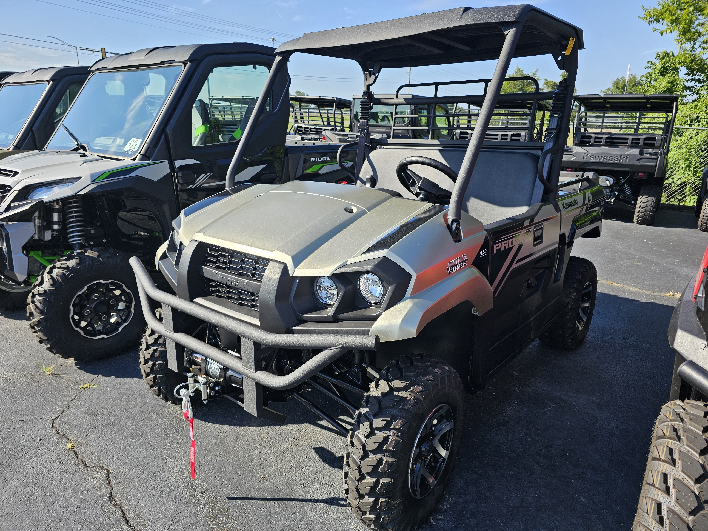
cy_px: 266
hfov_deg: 73.9
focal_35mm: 23
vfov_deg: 58.9
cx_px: 354
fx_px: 470
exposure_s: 1/336
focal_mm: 6.3
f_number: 1.7
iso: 10
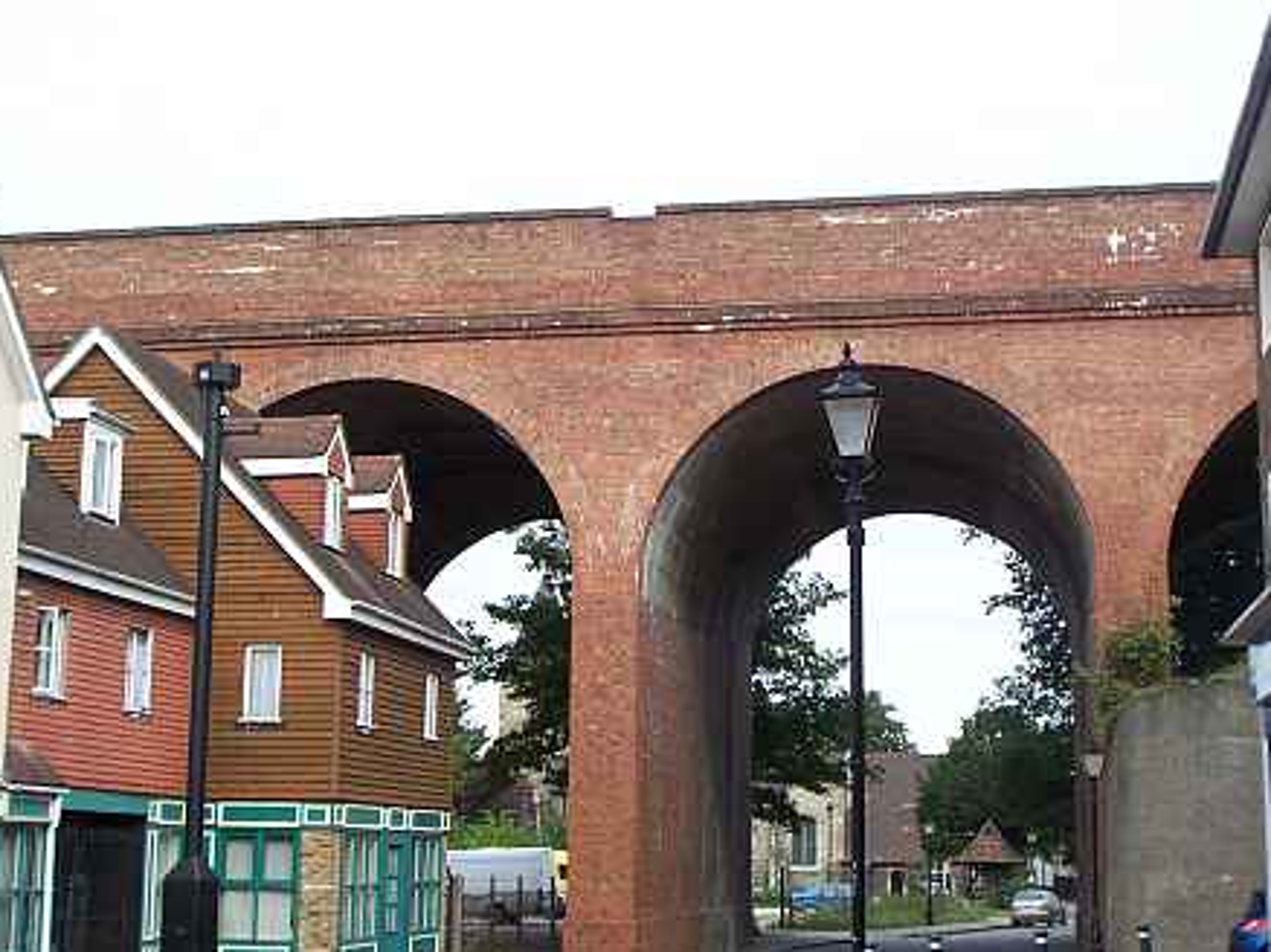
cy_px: 536
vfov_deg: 26.1
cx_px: 659
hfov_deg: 34.4
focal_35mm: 56
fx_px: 2055
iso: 64
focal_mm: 8
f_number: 4
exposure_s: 1/200
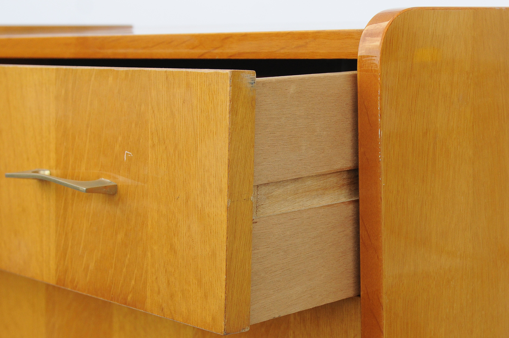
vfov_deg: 30.8
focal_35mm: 44
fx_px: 614
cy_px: 169
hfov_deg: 45.0
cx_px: 254
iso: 400
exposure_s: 1/320
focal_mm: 29
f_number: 5
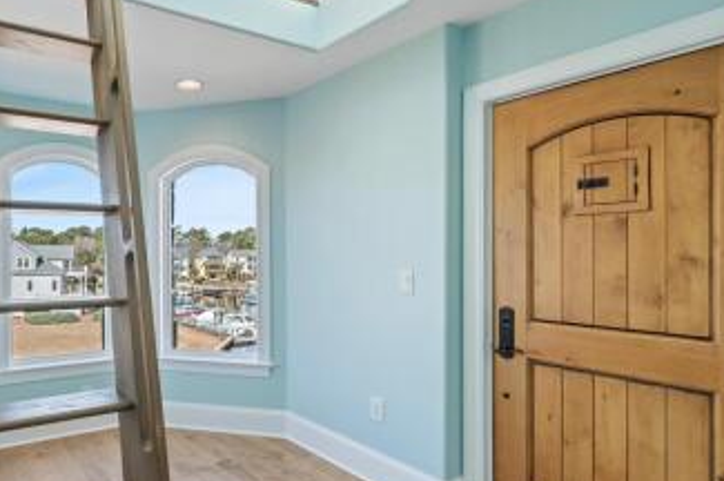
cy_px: 257
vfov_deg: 57.1
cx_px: 205
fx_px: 442
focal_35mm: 22
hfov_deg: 74.5
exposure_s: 1/25
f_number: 4.5
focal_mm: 10
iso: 100
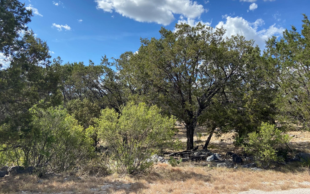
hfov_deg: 66.5
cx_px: 155
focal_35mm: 28
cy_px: 89
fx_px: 237
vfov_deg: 44.5
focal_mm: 4.25
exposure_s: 1/2105
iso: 32
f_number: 1.8
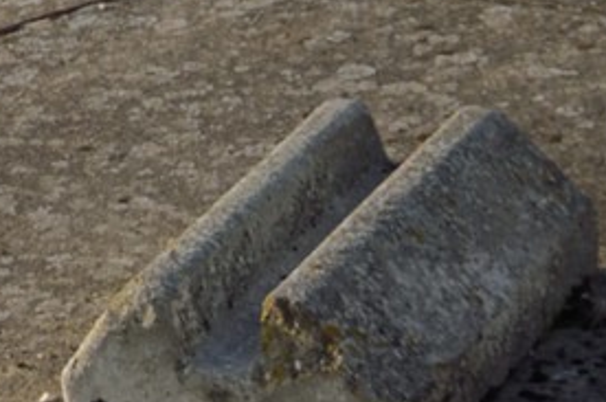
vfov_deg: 5.7
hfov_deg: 7.9
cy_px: -479
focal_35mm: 232
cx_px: -1087
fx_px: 3899
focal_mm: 40
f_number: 10
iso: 200
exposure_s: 1/400
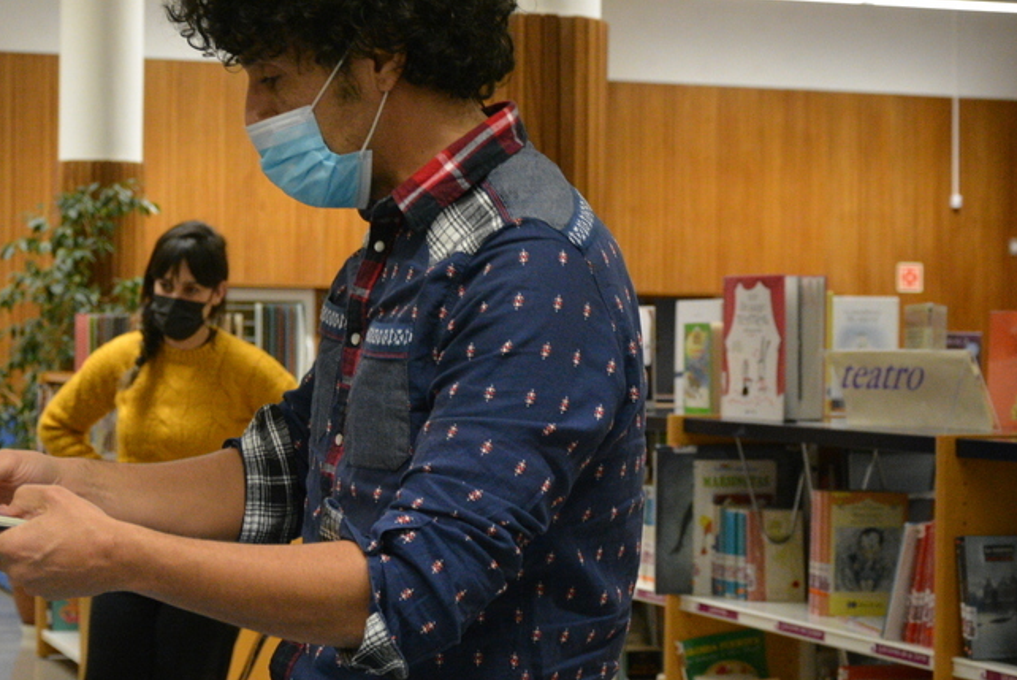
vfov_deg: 17.6
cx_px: 285
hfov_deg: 25.8
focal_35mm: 78
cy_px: 329
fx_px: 2198
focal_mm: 35
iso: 3200
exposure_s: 1/180
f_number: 4.5
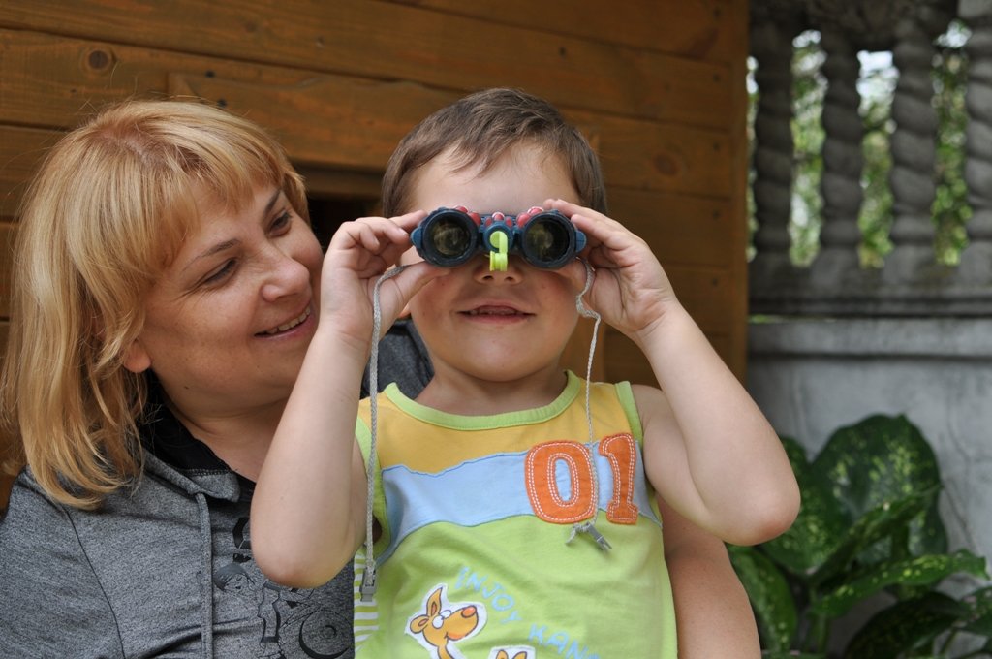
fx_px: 1445
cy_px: 330
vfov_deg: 25.7
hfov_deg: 37.9
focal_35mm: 52
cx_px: 496
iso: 200
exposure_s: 1/1000
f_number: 3.5
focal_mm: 35
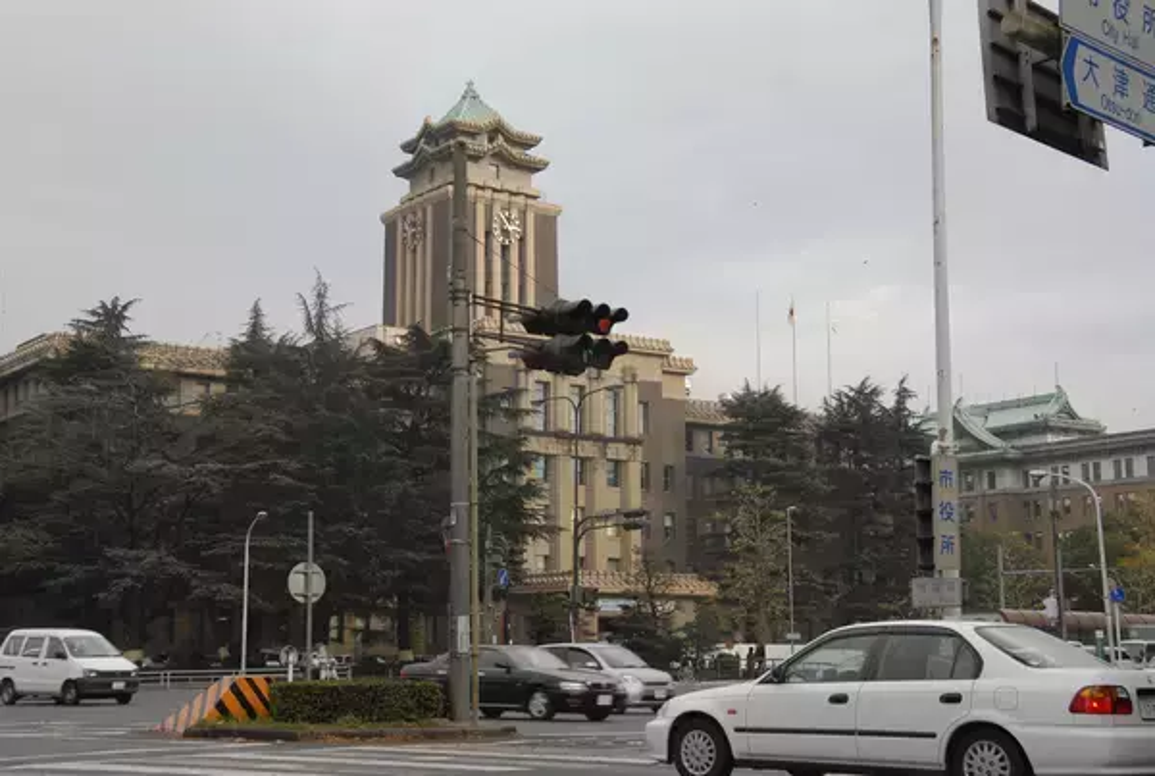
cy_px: 388
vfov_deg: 25.9
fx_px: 1688
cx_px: 578
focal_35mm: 52
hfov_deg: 37.8
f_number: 8
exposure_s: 1/125
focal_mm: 35
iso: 200
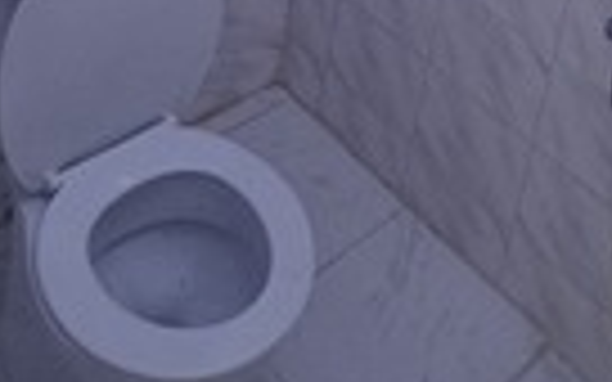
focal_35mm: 57
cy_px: -366
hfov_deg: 33.3
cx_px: 578
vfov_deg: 17.1
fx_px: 951
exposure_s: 1/24
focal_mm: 1.64
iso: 250
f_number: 2.2
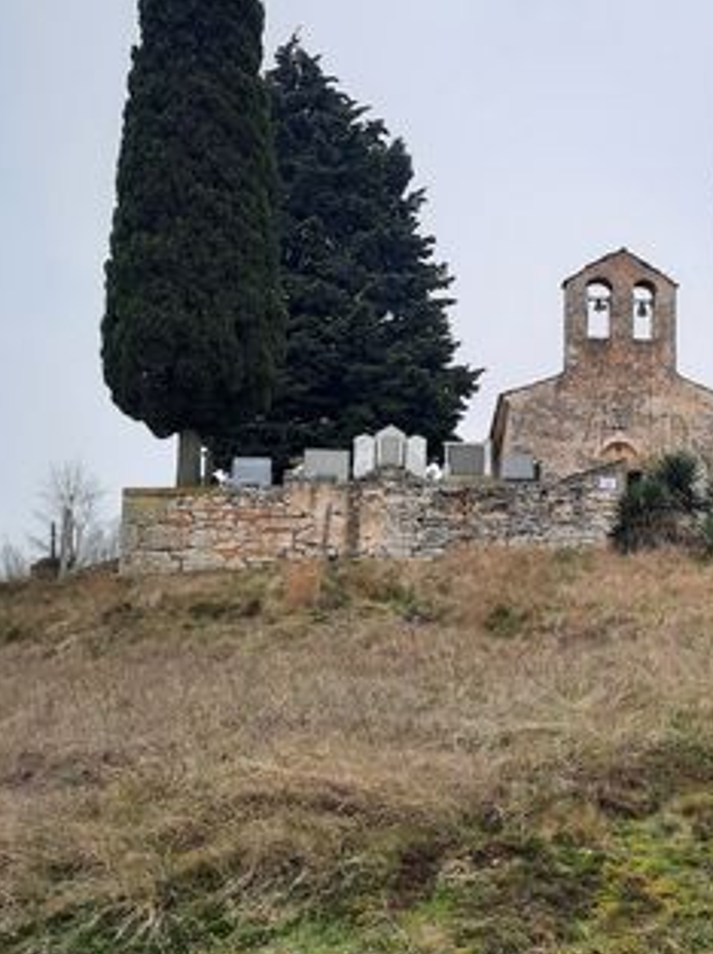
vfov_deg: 39.6
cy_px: 399
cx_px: 634
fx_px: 1321
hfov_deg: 29.1
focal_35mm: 48
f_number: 2
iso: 32
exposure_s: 1/230
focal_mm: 4.6
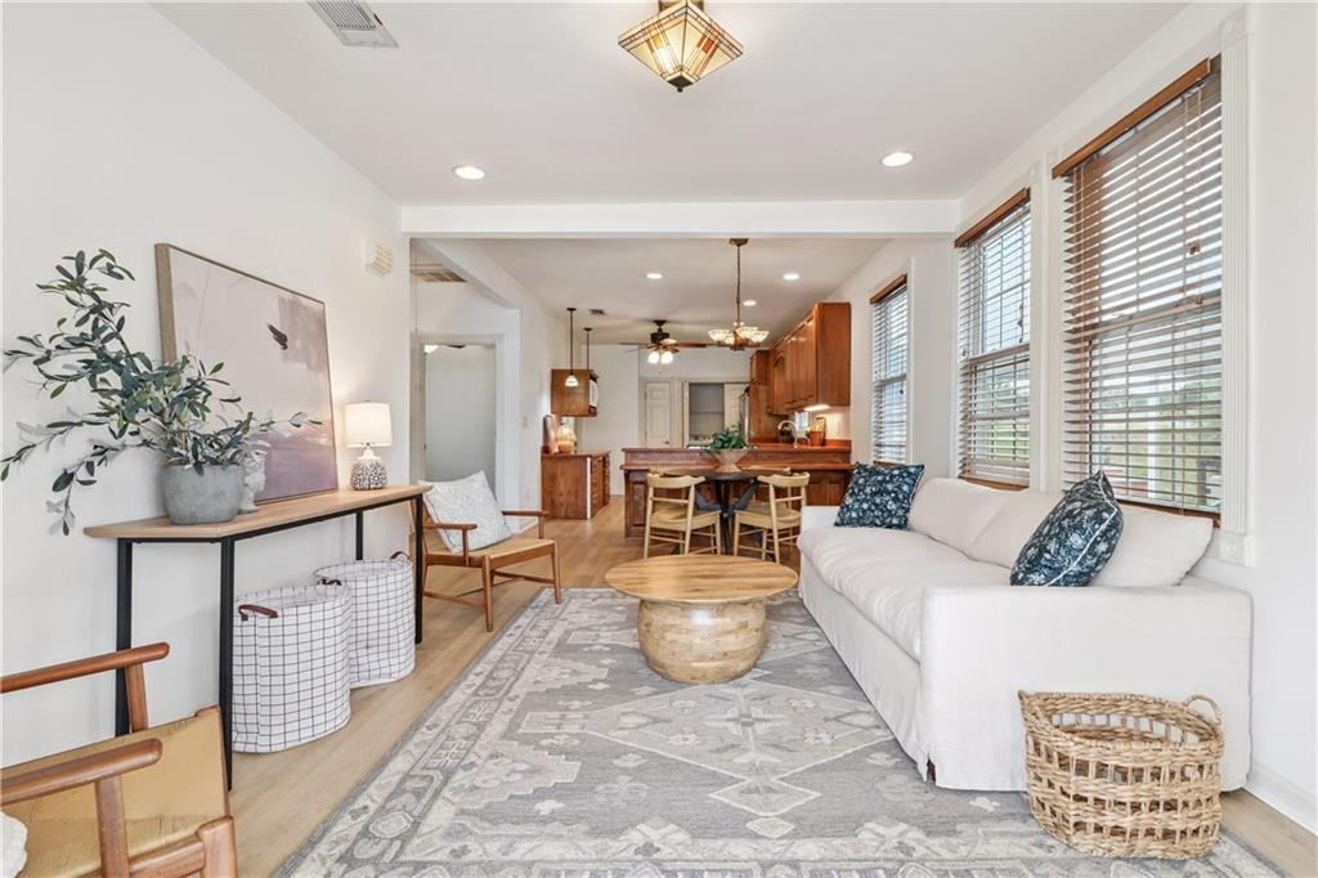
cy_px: 439
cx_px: 659
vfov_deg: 73.7
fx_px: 586
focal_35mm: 16
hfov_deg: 96.8
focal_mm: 16
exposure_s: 1/15
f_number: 13
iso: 400
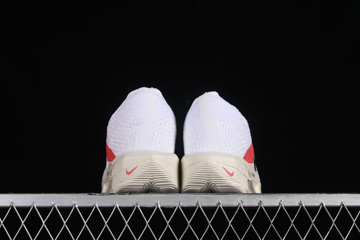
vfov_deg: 18.2
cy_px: 120
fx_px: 750
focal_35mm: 75
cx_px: 180
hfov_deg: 27.0
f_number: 8
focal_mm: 50
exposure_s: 1/100
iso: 160
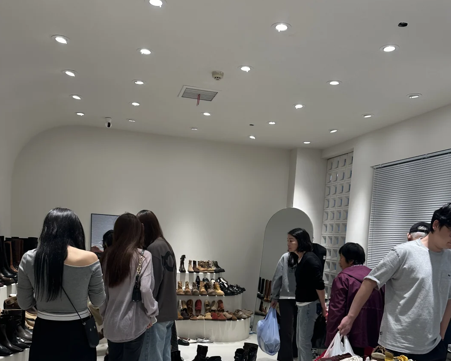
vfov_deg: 44.1
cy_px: 277
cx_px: 229
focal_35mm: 32
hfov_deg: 55.7
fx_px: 427
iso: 64
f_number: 1.78
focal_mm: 6.86
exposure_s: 1/239
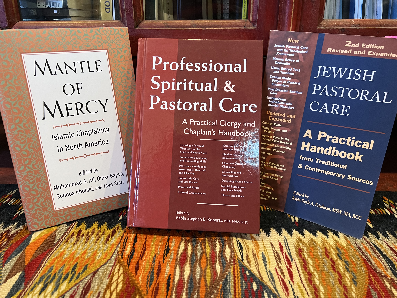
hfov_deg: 67.3
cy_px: 149
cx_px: 198
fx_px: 298
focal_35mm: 26
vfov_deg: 53.1
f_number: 1.5
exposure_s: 1/60
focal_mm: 5.7
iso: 320
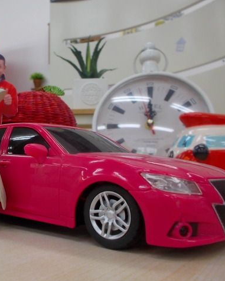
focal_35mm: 38
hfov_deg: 37.6
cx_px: 41
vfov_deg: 48.0
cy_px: 141
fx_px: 317
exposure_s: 1/40
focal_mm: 4.1
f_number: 3.3
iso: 80
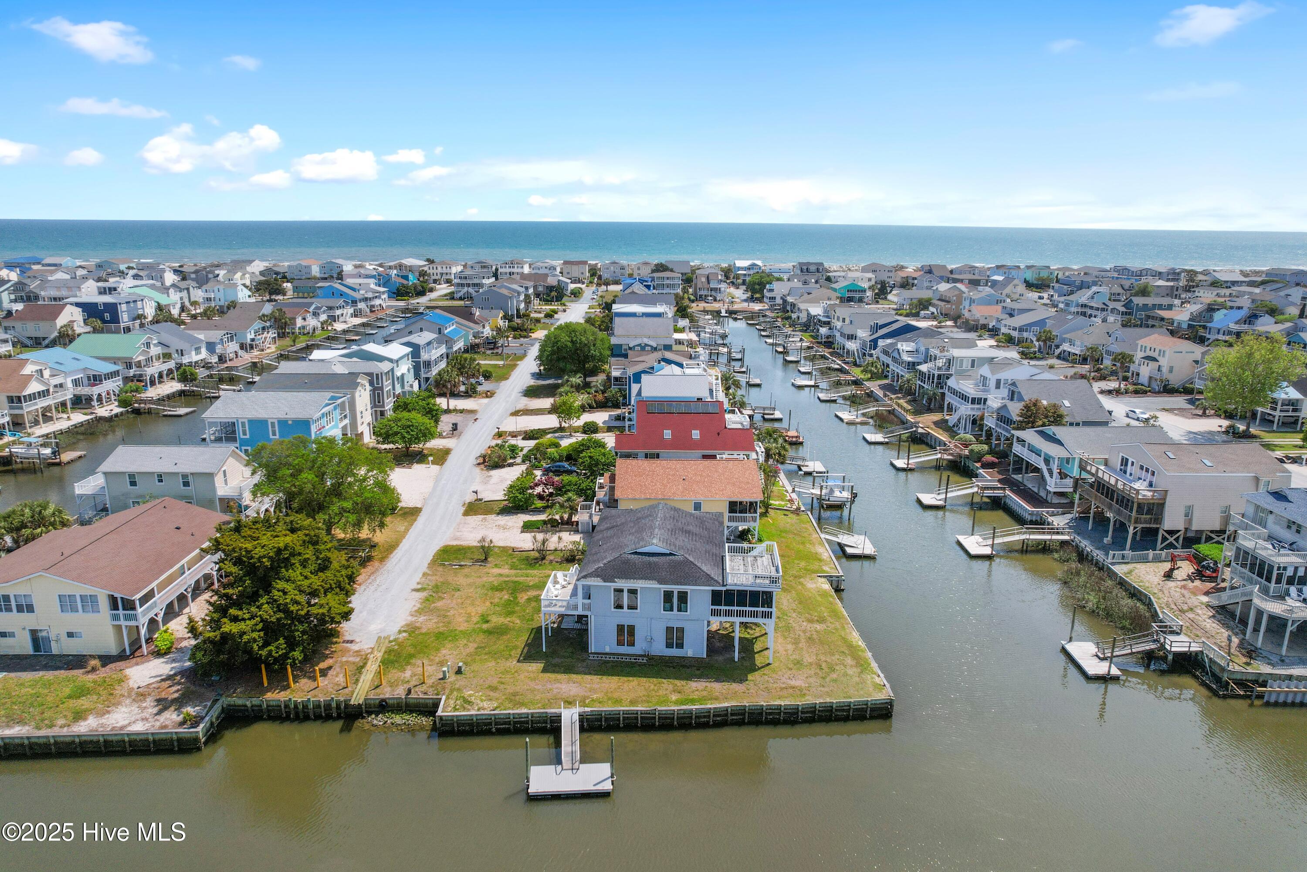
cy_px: 436
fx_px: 799
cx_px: 654
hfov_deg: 78.6
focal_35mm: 22
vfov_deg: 57.2
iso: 100
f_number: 2.8
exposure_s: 1/800
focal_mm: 8.38
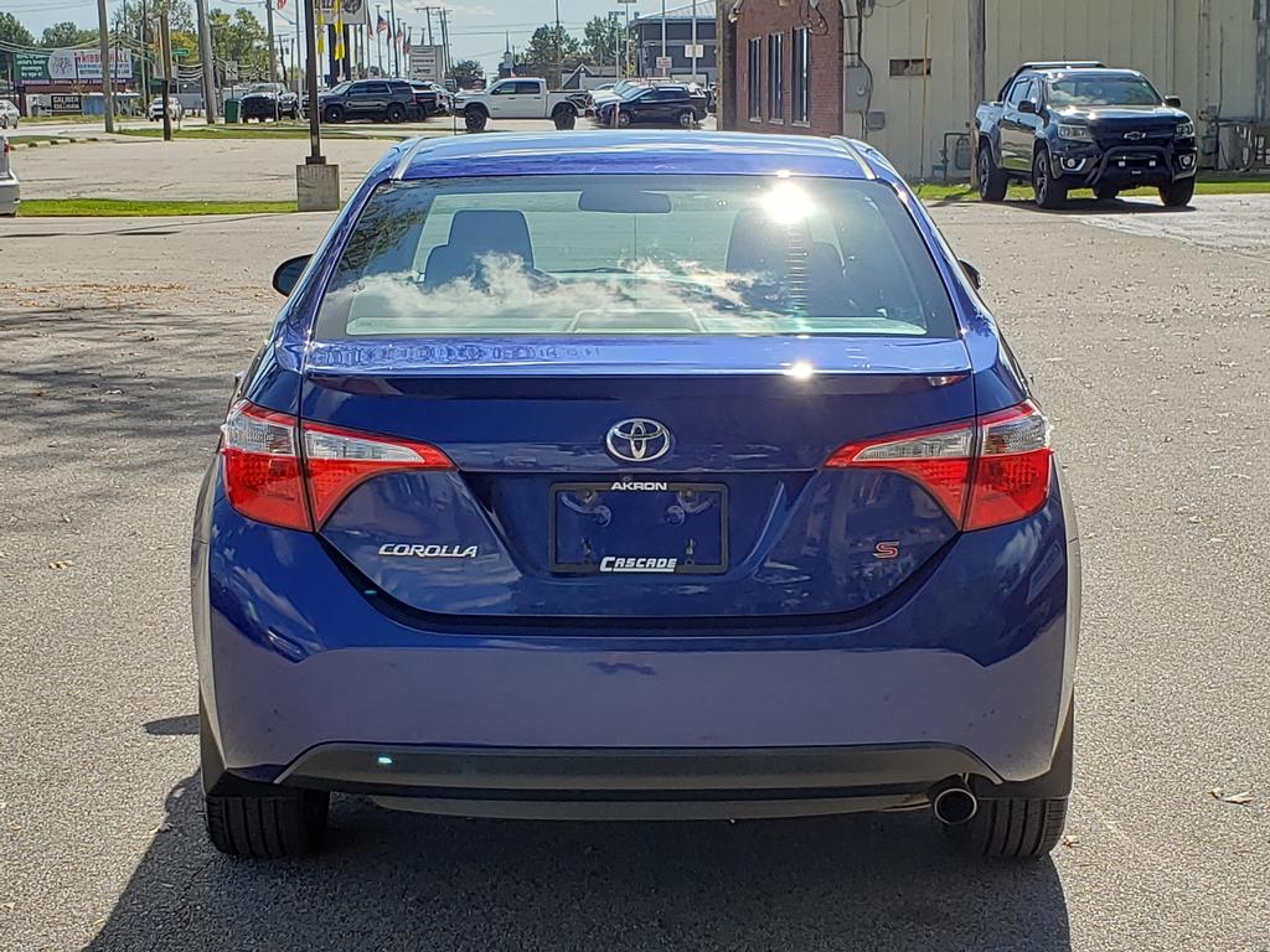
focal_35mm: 26
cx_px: 635
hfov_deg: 67.3
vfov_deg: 53.1
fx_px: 954
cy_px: 476
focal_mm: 4.3
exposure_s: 1/955
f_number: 2.4
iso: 50
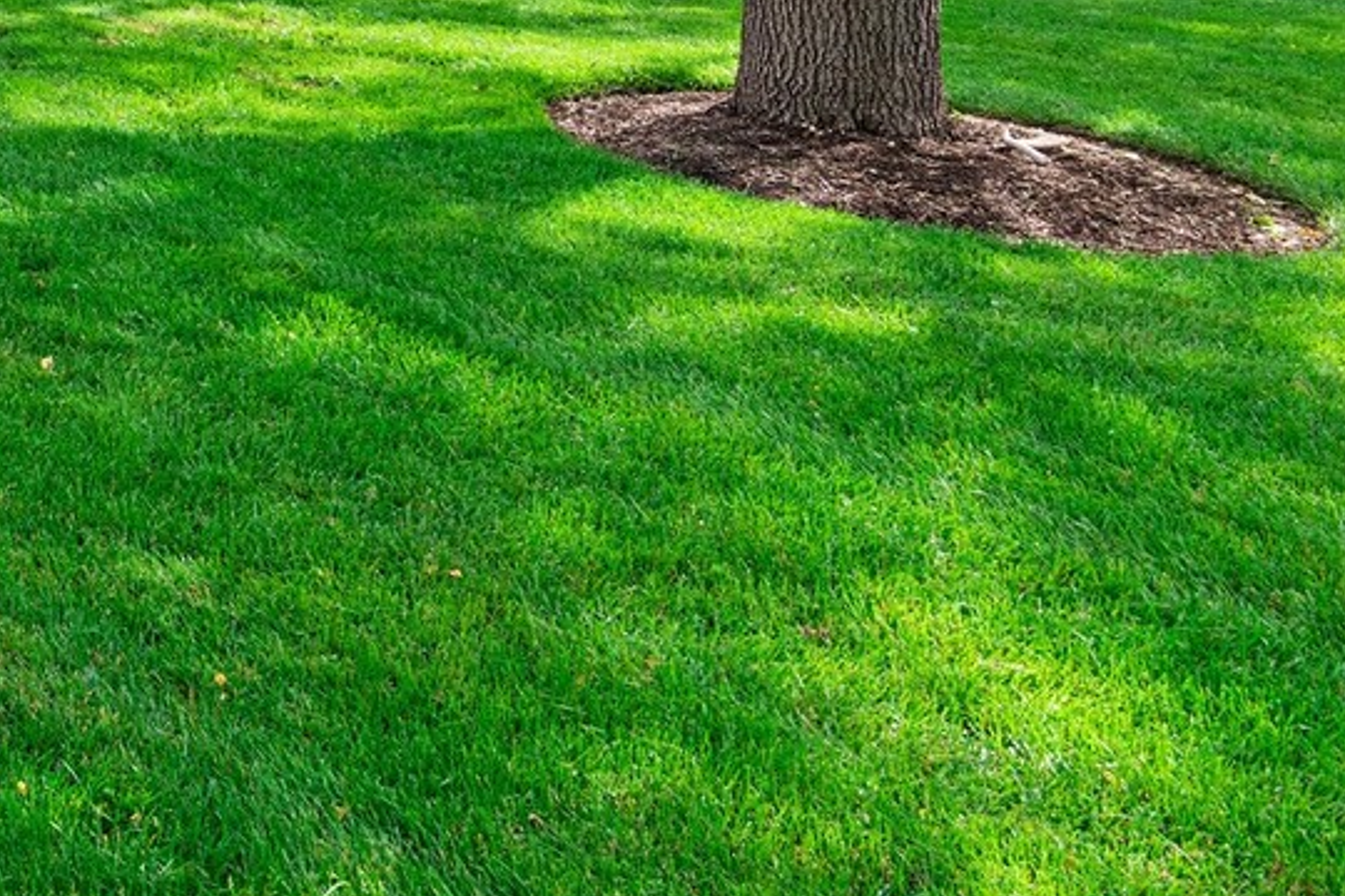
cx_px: -577
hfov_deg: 29.2
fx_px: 1793
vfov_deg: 24.4
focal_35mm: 48
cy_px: -276
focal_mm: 16
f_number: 8
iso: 200
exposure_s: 1/80
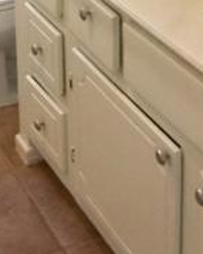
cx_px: 61
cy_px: -138
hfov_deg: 15.2
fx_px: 759
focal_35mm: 101
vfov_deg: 17.0
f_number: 2.2
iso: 80
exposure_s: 1/15
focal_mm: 4.15
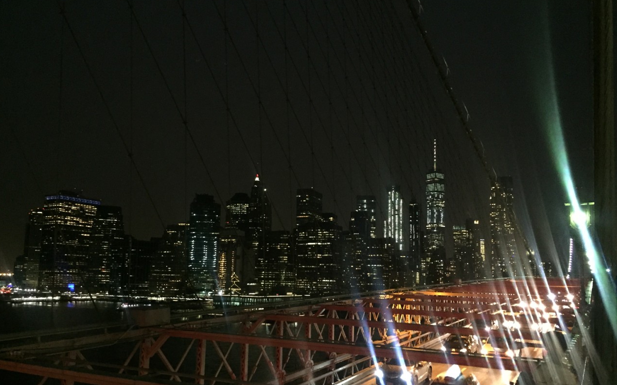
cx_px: 307
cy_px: 218
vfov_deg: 40.5
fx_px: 521
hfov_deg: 61.2
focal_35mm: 31
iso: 400
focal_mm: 4.15
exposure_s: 1/15
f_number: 2.2
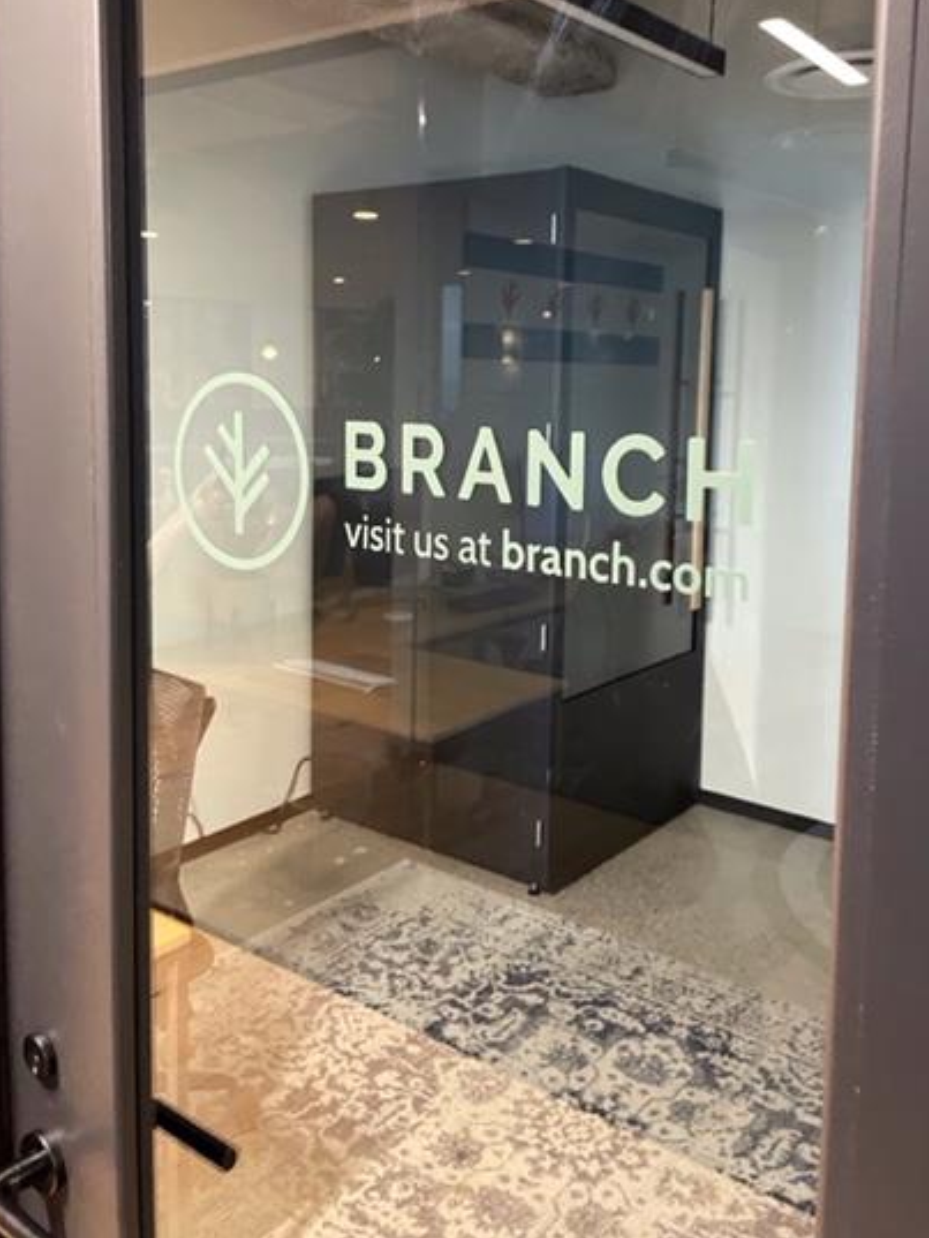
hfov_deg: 45.4
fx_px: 1109
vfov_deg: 57.9
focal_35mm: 31
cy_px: 503
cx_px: 491
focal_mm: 4.2
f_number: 1.6
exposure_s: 1/30
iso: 500
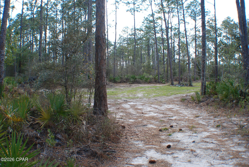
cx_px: 124
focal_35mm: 57
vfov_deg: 23.8
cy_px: 84
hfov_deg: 35.0
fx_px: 395
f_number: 7.1
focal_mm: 38
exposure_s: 1/200
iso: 250
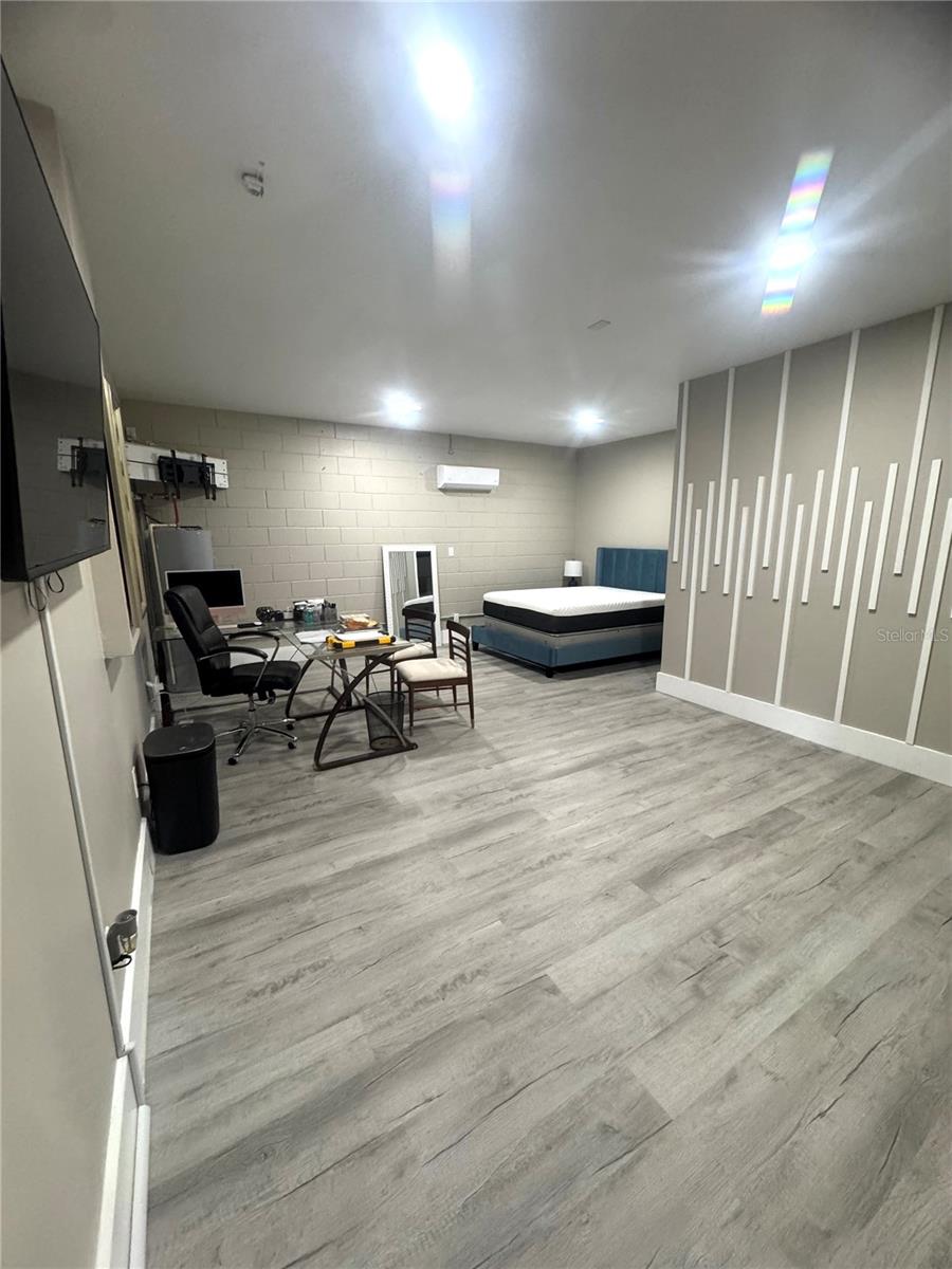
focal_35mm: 14
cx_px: 476
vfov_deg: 102.1
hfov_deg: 85.7
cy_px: 634
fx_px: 513
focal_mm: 2.22
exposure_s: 1/60
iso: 400
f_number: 2.2
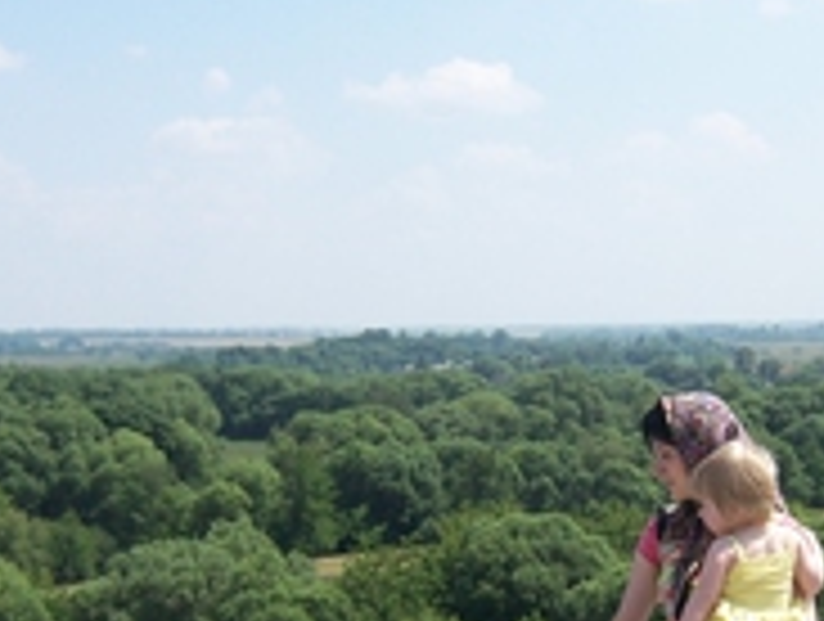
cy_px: 432
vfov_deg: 18.2
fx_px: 1932
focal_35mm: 81
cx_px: 572
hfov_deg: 23.9
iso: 80
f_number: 3.4
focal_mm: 5.5
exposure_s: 1/1000
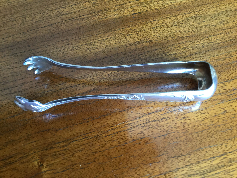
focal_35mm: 31
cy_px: 89
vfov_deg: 45.4
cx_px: 118
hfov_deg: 58.4
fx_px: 212
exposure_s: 1/33
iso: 80
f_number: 2.4
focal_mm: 3.3
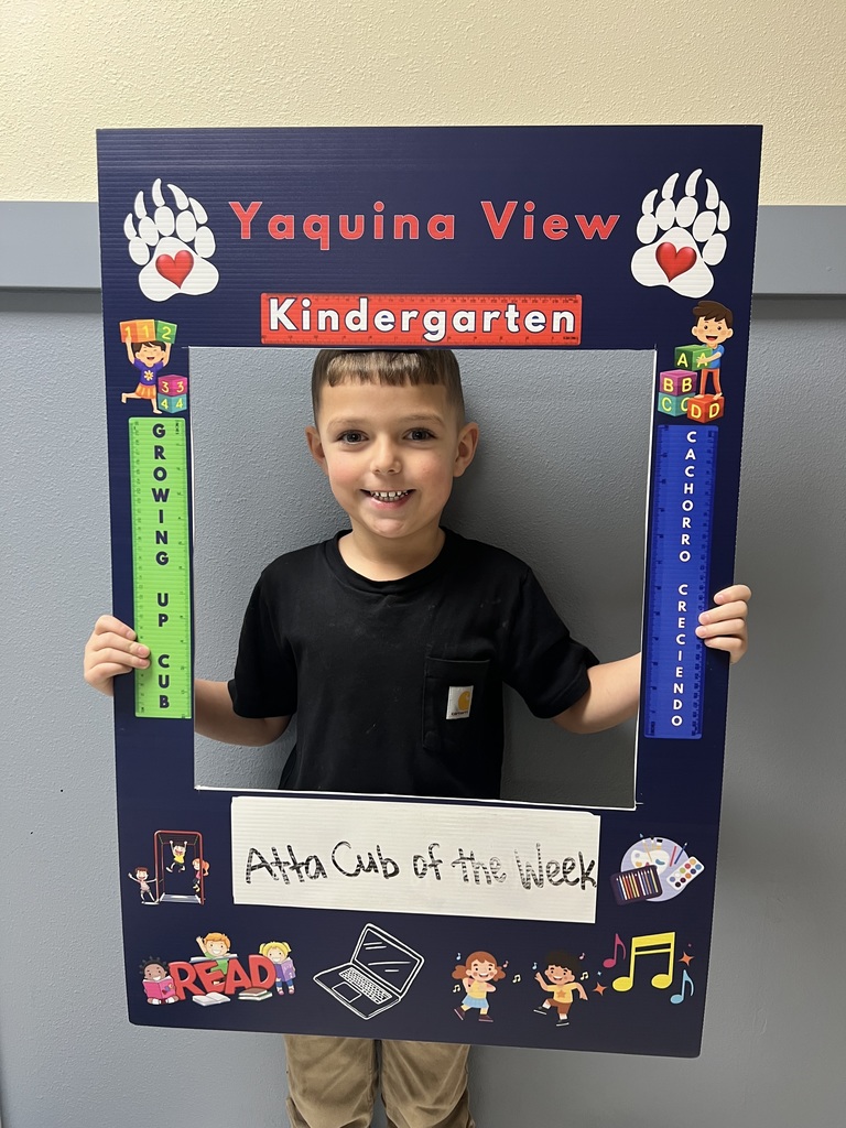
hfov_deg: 53.1
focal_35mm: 26
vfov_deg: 67.3
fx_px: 847
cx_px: 423
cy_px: 564
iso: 125
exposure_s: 1/60
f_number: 1.5
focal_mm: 5.7
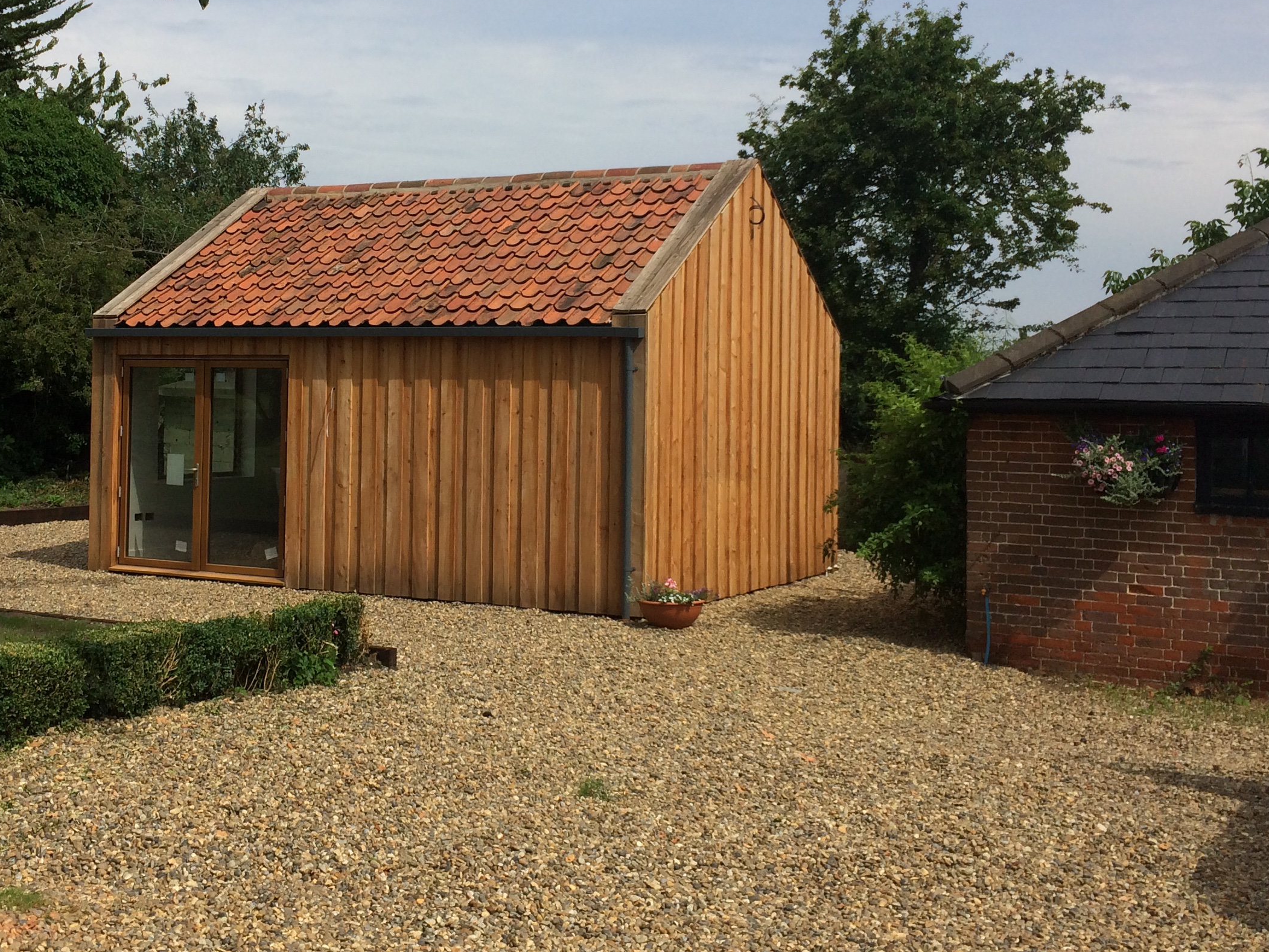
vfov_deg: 32.0
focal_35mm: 45
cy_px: 353
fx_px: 1650
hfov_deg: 41.7
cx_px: 461
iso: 32
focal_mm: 4.15
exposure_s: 1/3165
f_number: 2.2
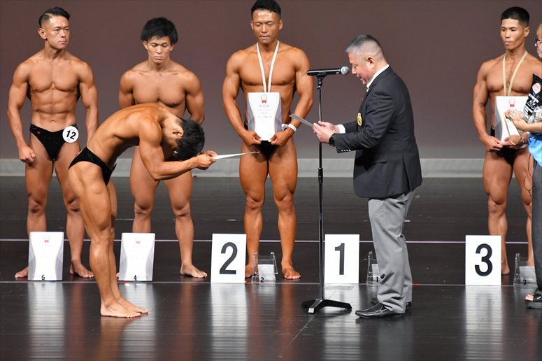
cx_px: 271
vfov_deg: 4.6
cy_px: 180
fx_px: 4515
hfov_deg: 6.9
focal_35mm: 300
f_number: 5.6
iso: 4000
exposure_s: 1/400
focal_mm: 200
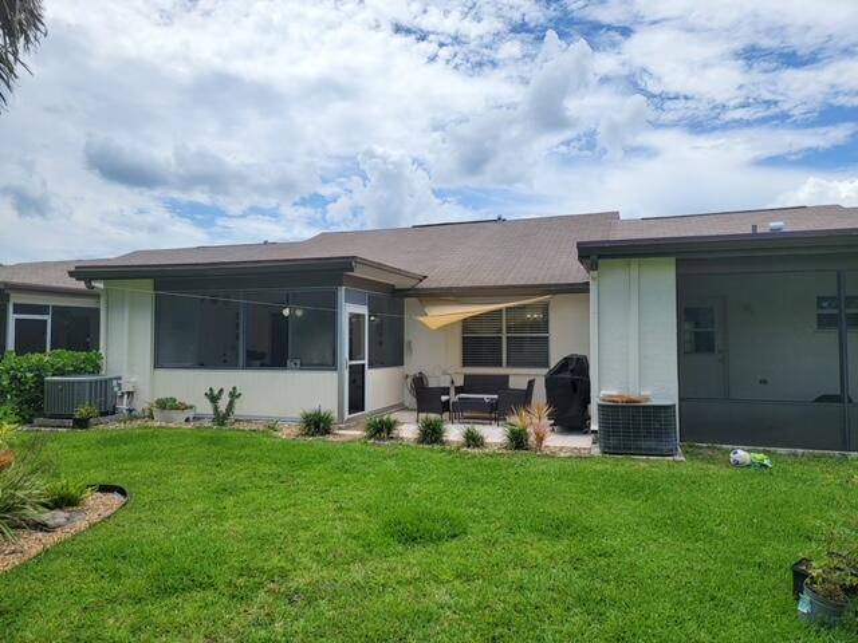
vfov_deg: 56.8
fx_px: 595
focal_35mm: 24
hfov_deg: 71.6
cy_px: 322
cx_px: 429
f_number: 1.8
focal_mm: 6.7
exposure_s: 1/1250
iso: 16
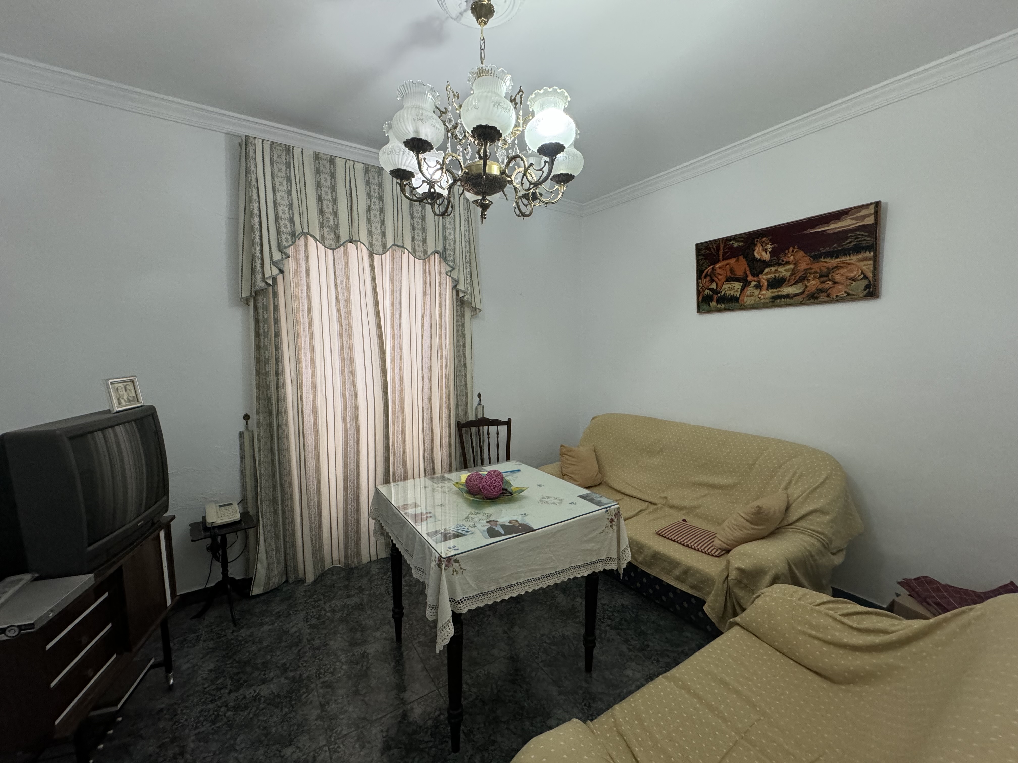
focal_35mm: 14
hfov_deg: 102.1
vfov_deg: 85.7
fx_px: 412
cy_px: 382
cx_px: 509
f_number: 2.2
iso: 320
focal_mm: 2.22
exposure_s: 1/50
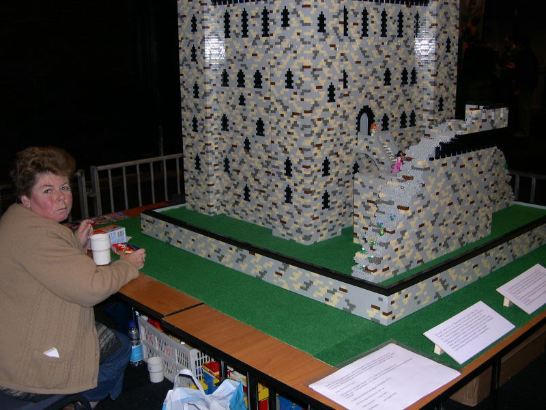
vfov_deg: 37.7
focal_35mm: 38
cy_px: 205
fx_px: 599
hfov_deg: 49.0
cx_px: 273
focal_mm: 8
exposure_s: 1/60
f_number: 2.8
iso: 100
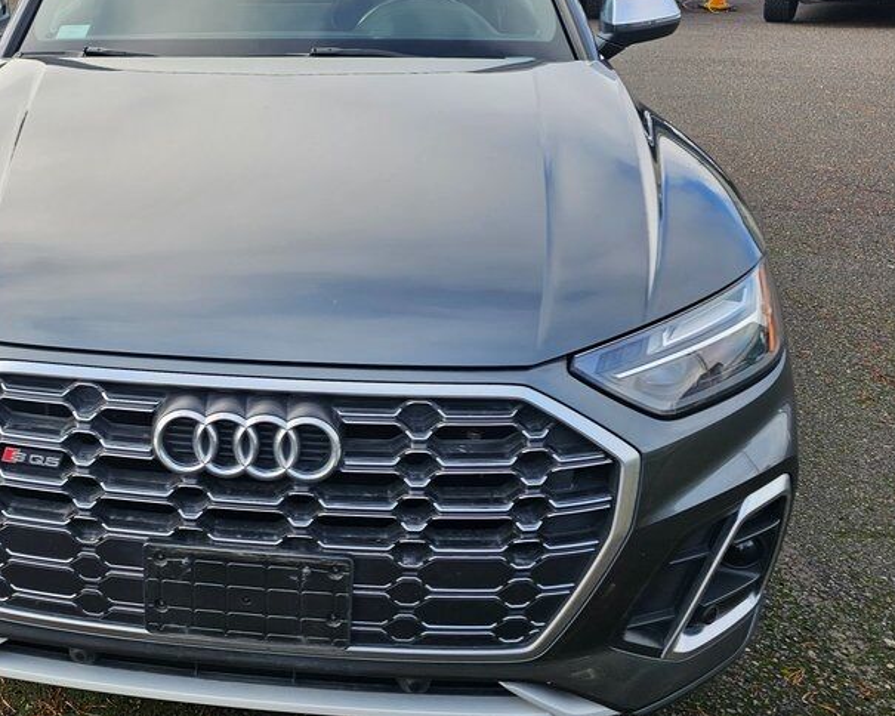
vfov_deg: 38.9
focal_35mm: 38
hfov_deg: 45.1
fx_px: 1007
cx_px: 154
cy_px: 265
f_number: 1.7
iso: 10
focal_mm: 6.3
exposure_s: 1/190
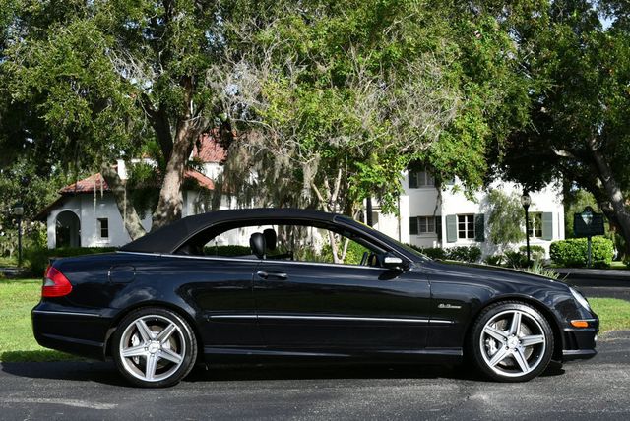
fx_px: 946
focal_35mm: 54
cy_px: 210
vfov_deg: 25.1
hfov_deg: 36.8
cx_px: 315
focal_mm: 27
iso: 100
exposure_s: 1/250
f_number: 8
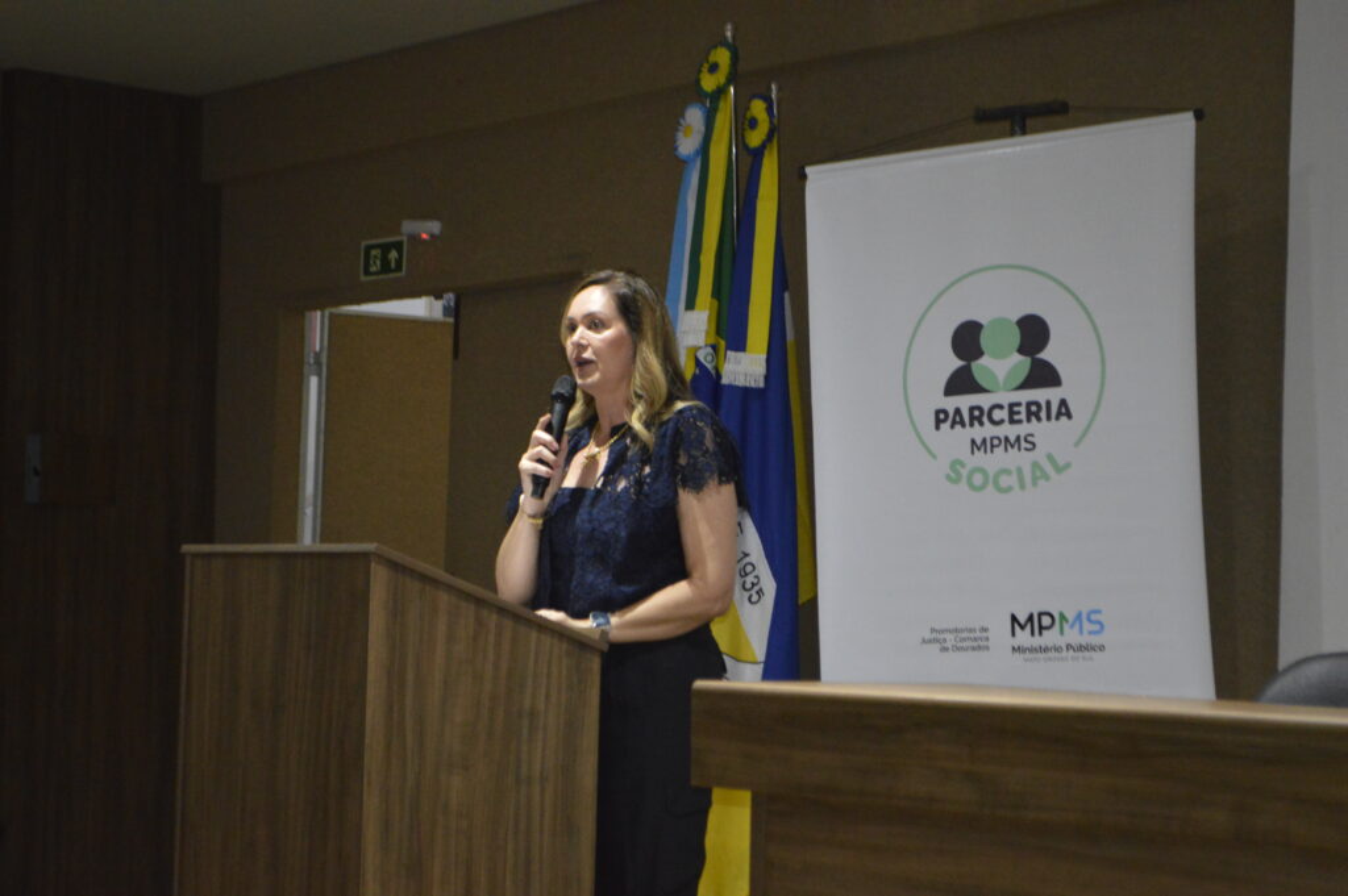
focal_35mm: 72
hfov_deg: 28.1
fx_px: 2694
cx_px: 674
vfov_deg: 18.9
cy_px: 448
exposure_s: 1/60
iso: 2800
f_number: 5.3
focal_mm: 48
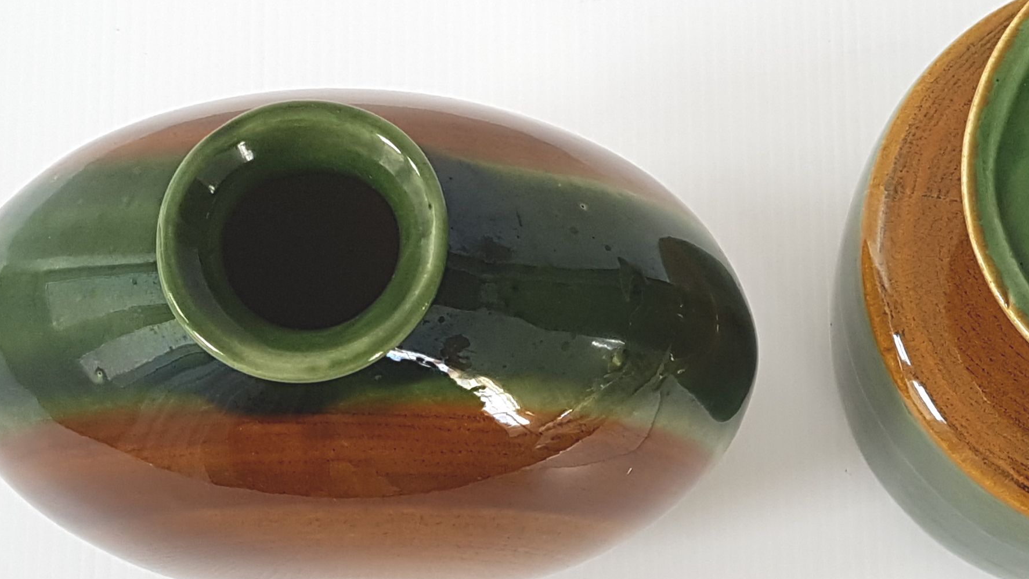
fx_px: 1255
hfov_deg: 43.3
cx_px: 756
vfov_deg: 26.0
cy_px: 299
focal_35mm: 46
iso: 80
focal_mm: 4.2
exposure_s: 1/100
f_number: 1.7
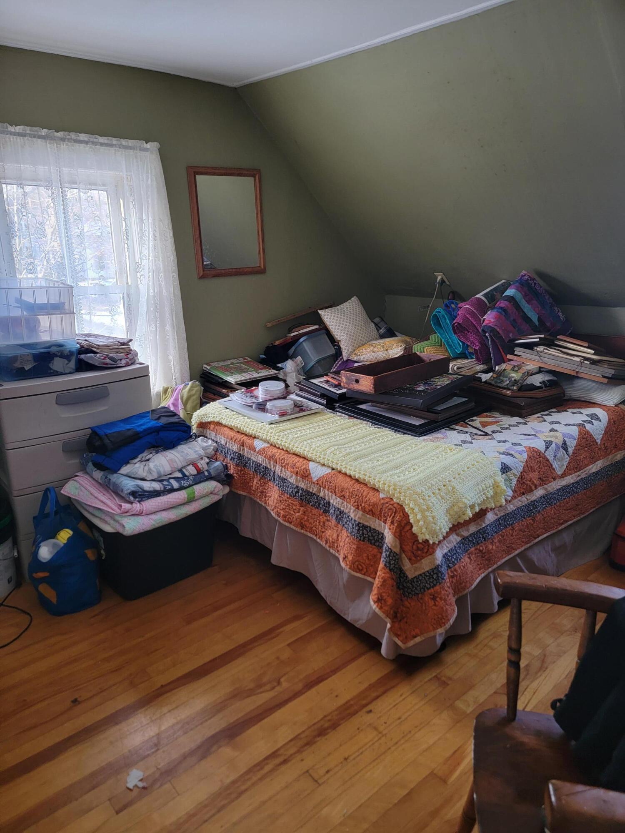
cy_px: 416
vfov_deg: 71.6
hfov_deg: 56.8
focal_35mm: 24
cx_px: 312
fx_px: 578
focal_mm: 6.7
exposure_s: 1/40
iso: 250
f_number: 1.8
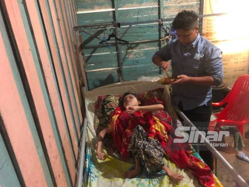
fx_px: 201
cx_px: 124
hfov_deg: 63.4
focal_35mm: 28
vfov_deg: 49.7
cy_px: 94
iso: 800
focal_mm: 4
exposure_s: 1/15
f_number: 1.8
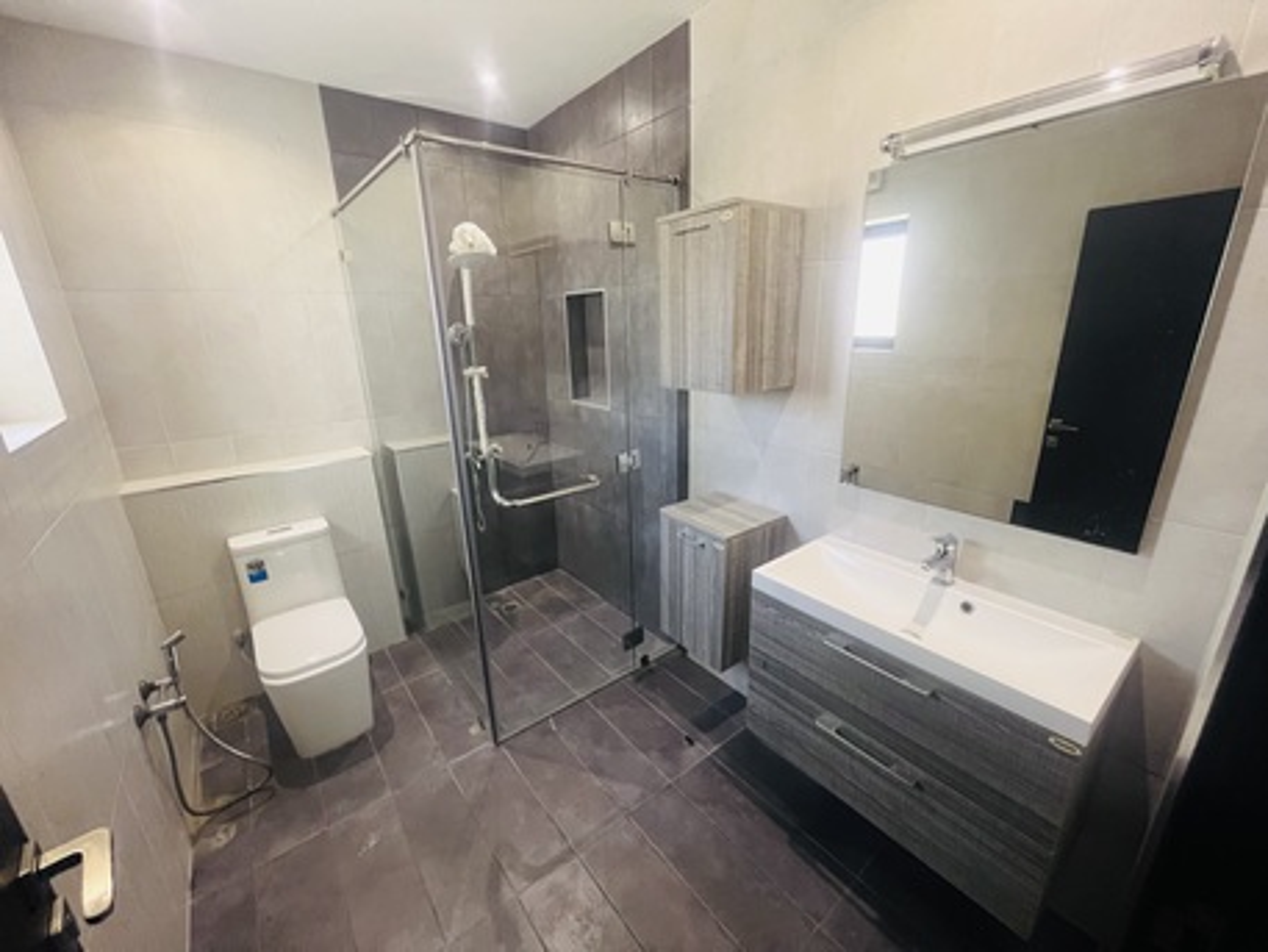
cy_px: 476
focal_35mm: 13
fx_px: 476
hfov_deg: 106.2
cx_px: 634
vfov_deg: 89.9
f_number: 1.8
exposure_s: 1/50
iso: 500
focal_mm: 1.57
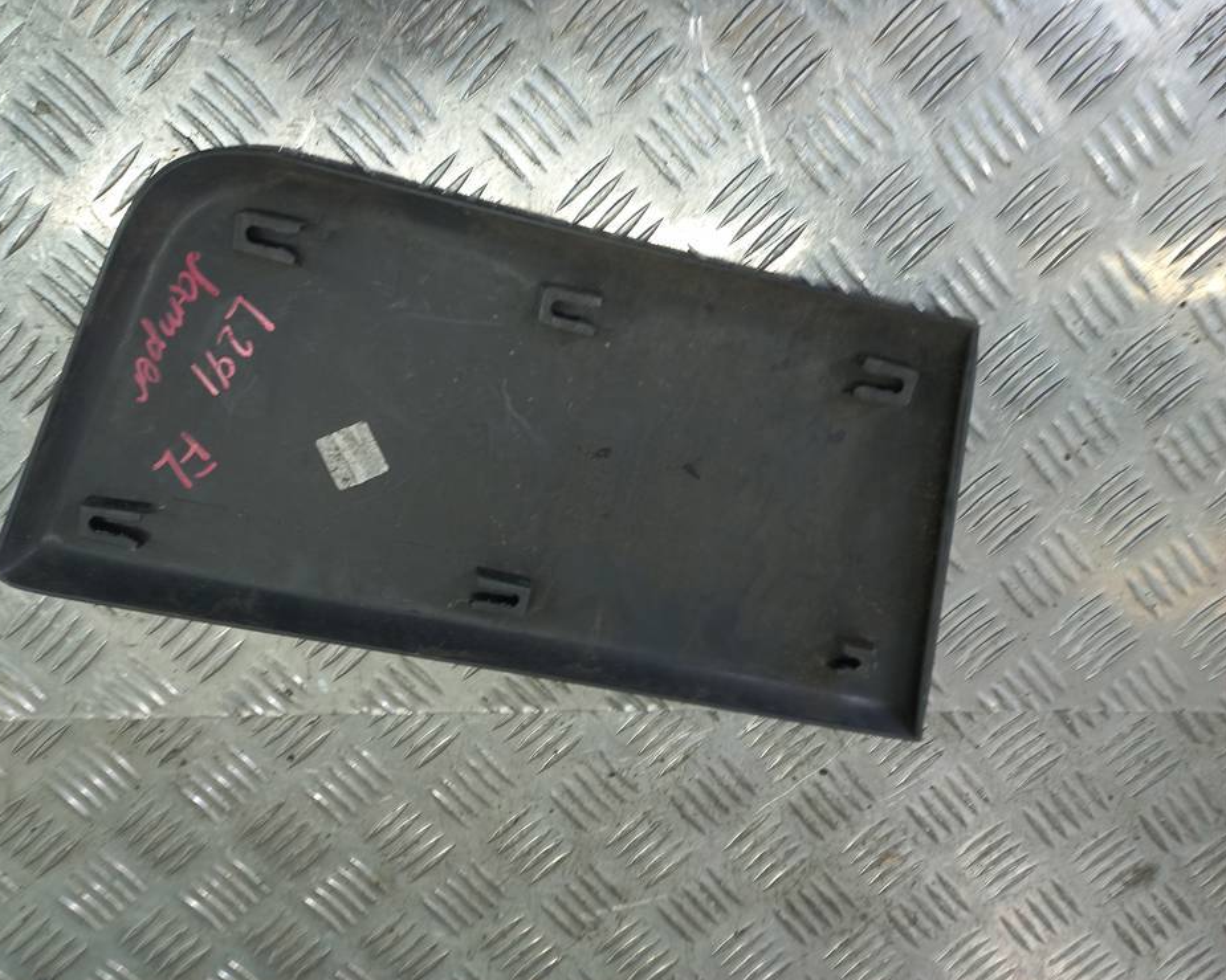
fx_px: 980
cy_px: 482
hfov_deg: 63.9
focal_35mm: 27
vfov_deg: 53.2
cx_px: 551
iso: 64
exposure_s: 1/50
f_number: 1.8
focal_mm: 4.6
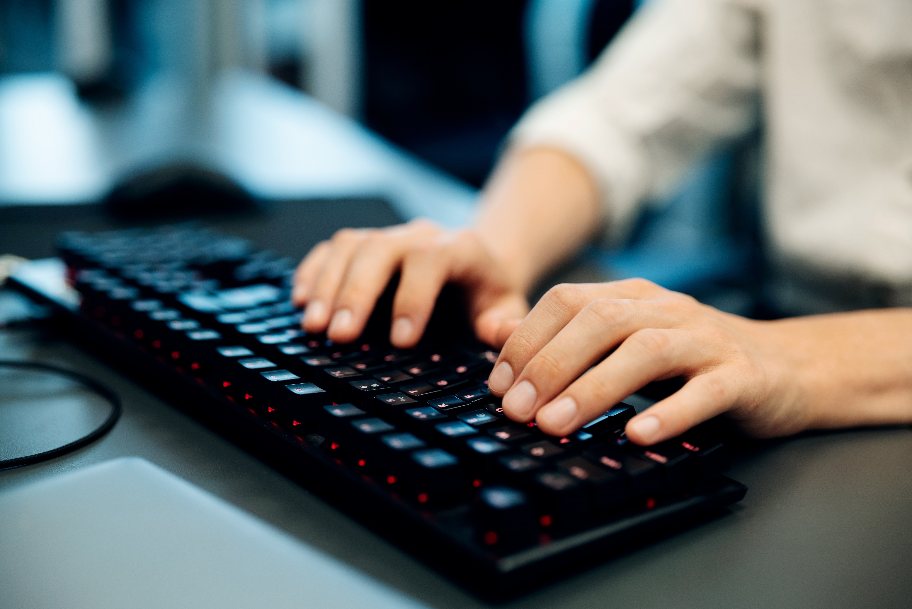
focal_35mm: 50
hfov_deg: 39.6
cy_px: 304
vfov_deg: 27.0
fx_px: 1267
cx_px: 456
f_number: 1.8
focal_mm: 50
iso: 100
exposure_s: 1/160
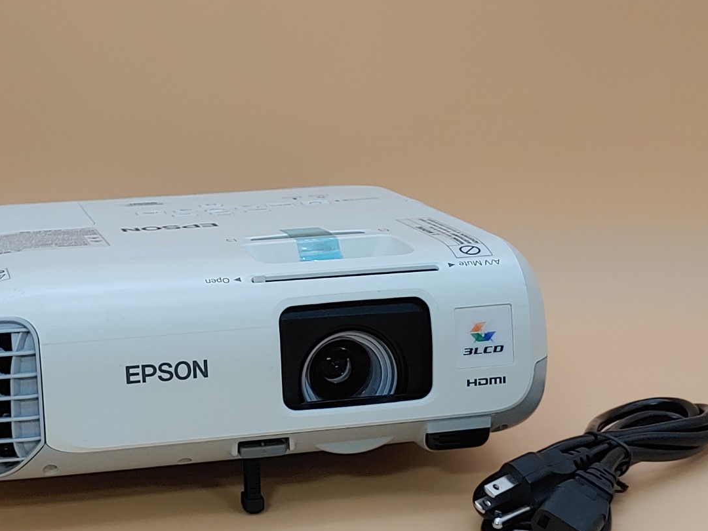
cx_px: 271
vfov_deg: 20.4
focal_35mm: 72
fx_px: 1473
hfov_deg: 27.0
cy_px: 343
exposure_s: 1/74
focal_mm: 4.36
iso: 50
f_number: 1.8
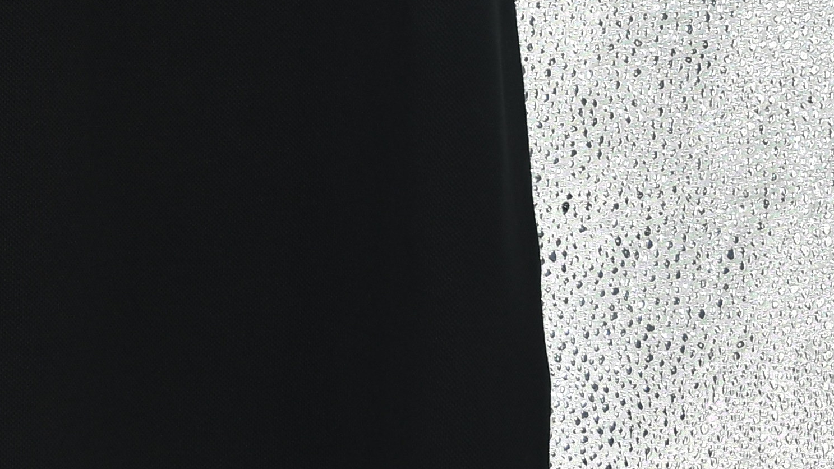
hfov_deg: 13.7
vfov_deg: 7.8
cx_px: -104
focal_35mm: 153
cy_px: -278
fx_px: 3383
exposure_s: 1/250
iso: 100
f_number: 5
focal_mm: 26
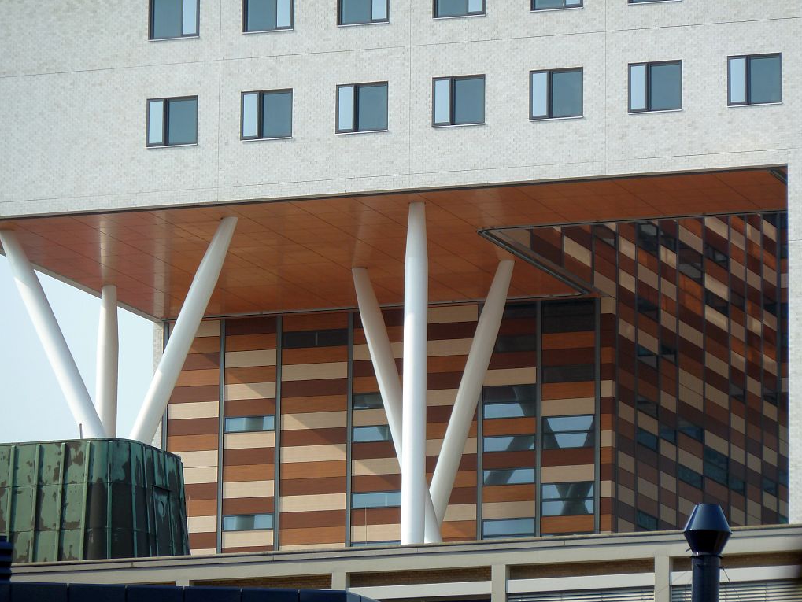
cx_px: 401
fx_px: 5238
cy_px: 301
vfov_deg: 6.6
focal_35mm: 226
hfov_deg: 8.8
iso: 80
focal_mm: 37
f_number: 4.6
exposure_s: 1/250
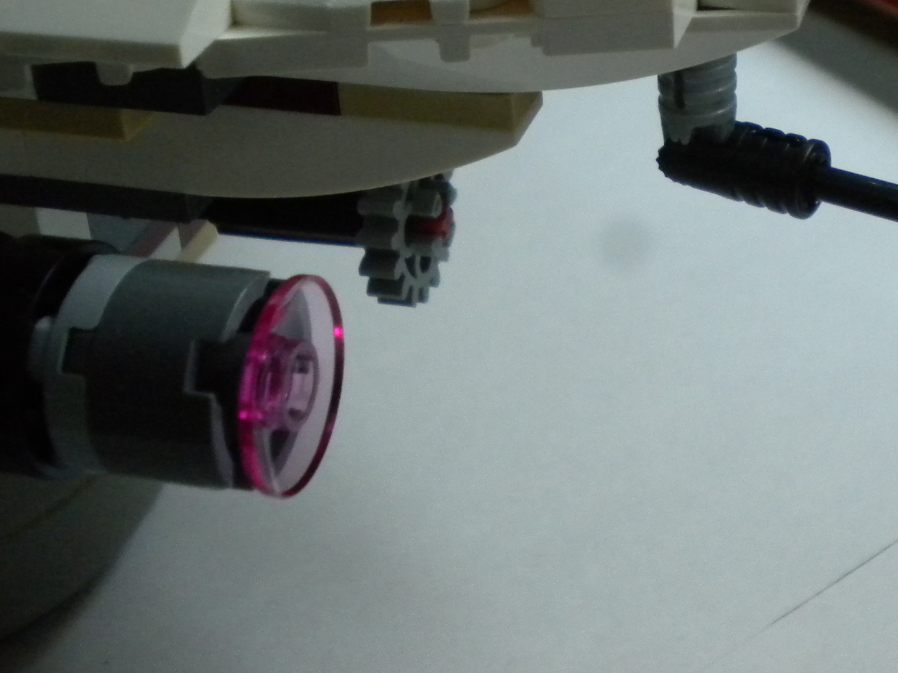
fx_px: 1894
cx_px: 601
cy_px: 78
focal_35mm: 73
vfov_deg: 19.8
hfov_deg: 26.5
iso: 400
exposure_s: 1/153
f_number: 3.5
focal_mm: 7.4
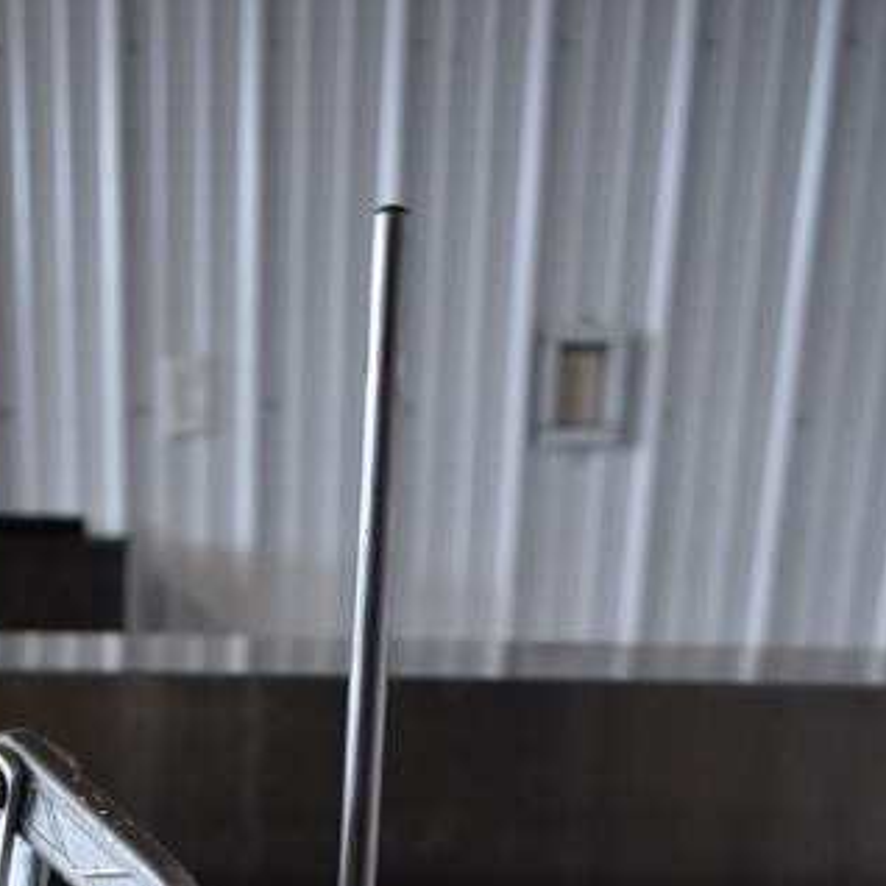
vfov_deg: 22.3
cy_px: 1266
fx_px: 1911
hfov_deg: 25.7
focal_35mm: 66
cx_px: 184
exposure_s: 1/30
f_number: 3.5
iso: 250
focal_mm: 18
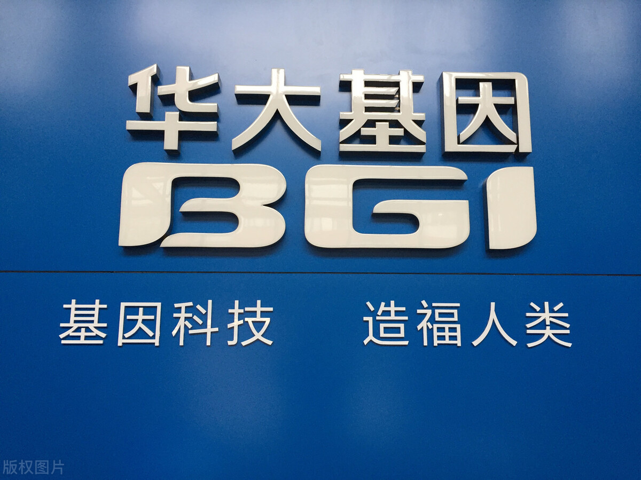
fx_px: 537
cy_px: 240
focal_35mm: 29
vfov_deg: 48.2
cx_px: 320
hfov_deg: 61.7
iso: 80
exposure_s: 1/33
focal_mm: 4.15
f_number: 2.2
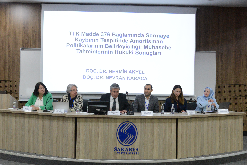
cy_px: 82
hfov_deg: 38.2
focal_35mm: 52
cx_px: 124
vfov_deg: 26.0
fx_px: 357
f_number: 4
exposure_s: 1/60
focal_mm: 52
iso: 4500
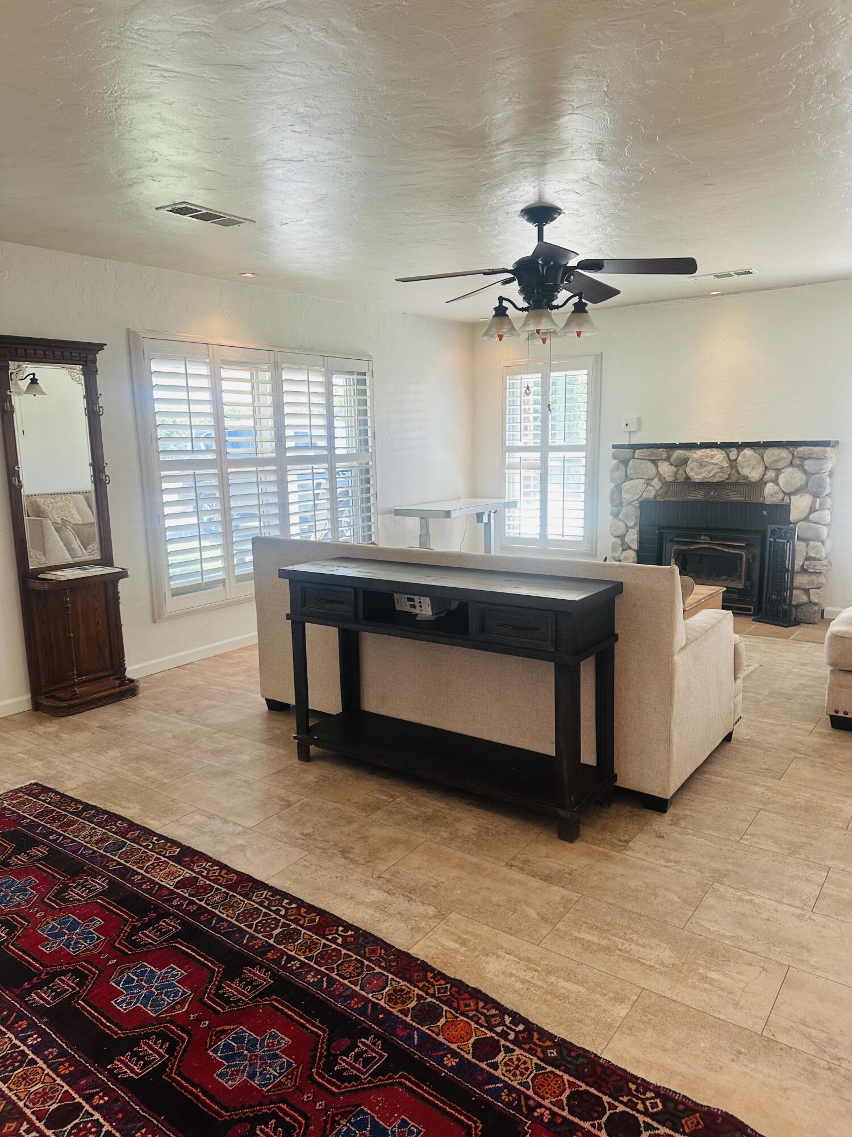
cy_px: 568
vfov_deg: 71.6
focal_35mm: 24
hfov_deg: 56.8
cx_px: 426
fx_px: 788
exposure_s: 1/120
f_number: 1.78
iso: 125
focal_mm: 6.86
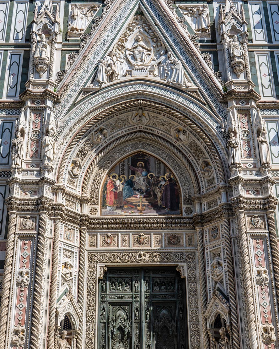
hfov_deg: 33.0
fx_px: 471
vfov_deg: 40.5
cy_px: 204
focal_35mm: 46
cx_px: 140
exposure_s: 1/640
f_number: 5.6
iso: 100
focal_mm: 25
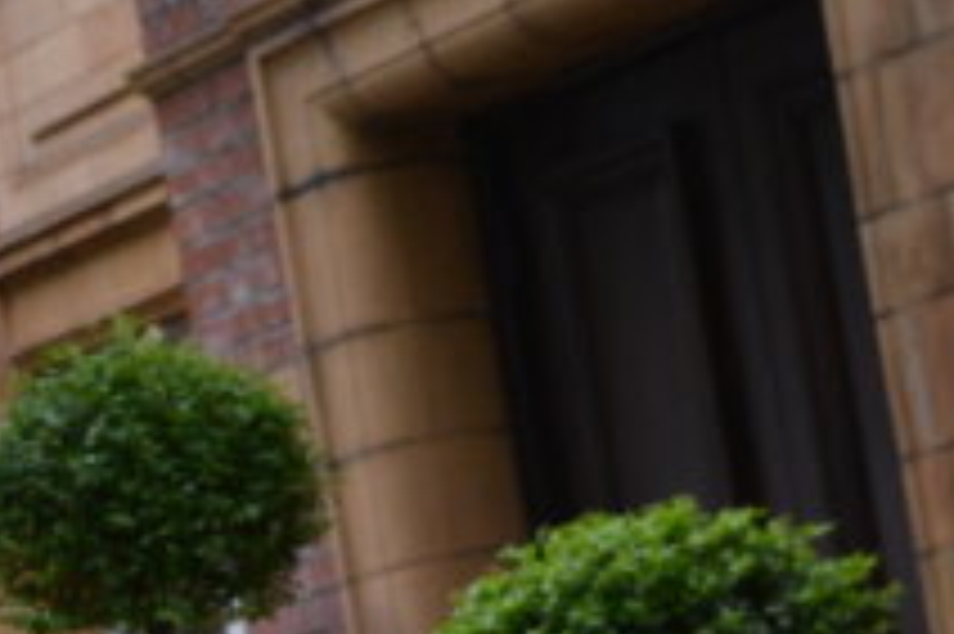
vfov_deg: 5.8
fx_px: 6143
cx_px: -1130
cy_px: 1279
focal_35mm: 232
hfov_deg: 8.3
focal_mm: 32
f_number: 5
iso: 400
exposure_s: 1/100
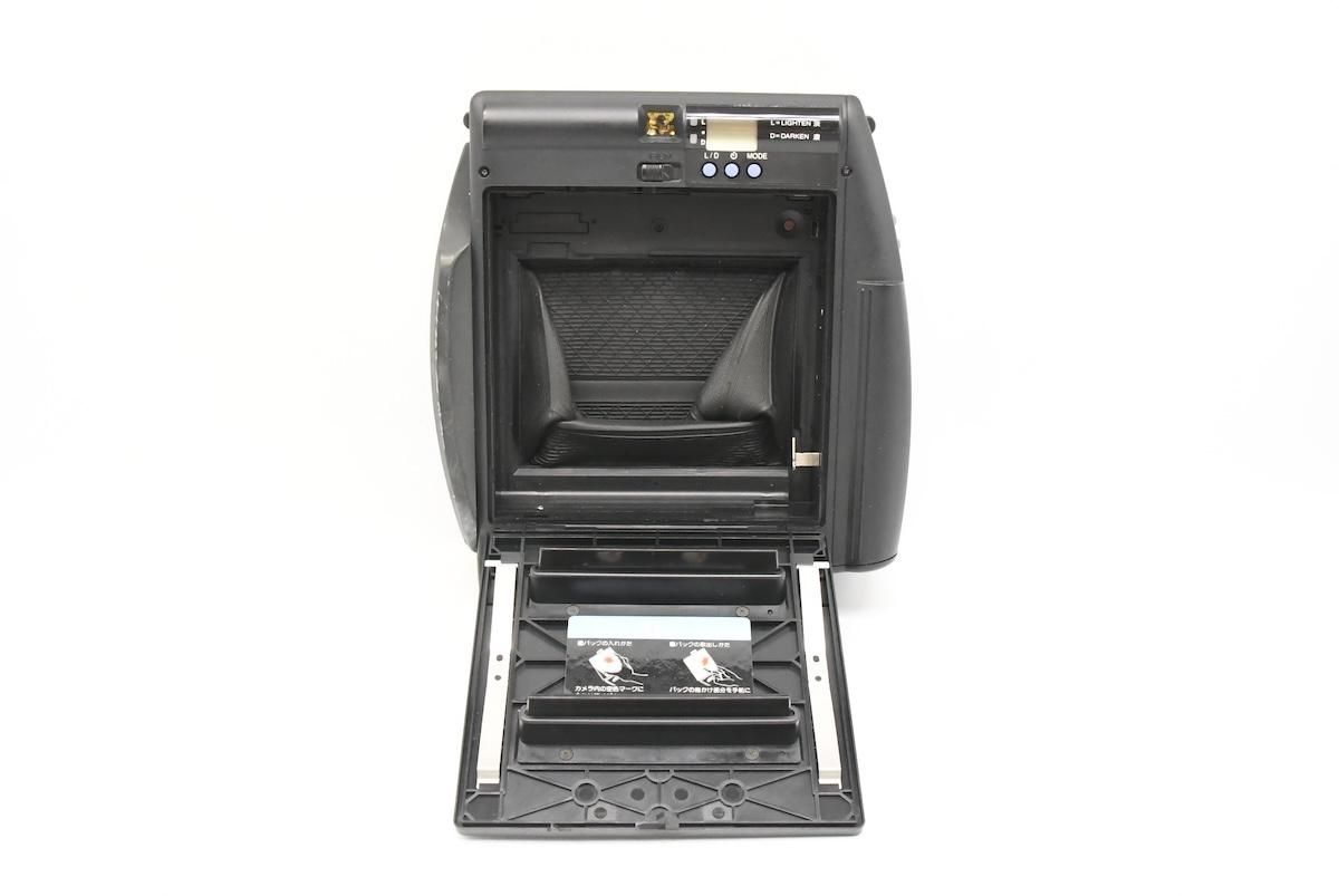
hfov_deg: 55.7
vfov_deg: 39.0
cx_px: 670
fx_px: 1266
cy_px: 448
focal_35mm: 34
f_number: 16
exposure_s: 1/60
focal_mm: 17
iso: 3200
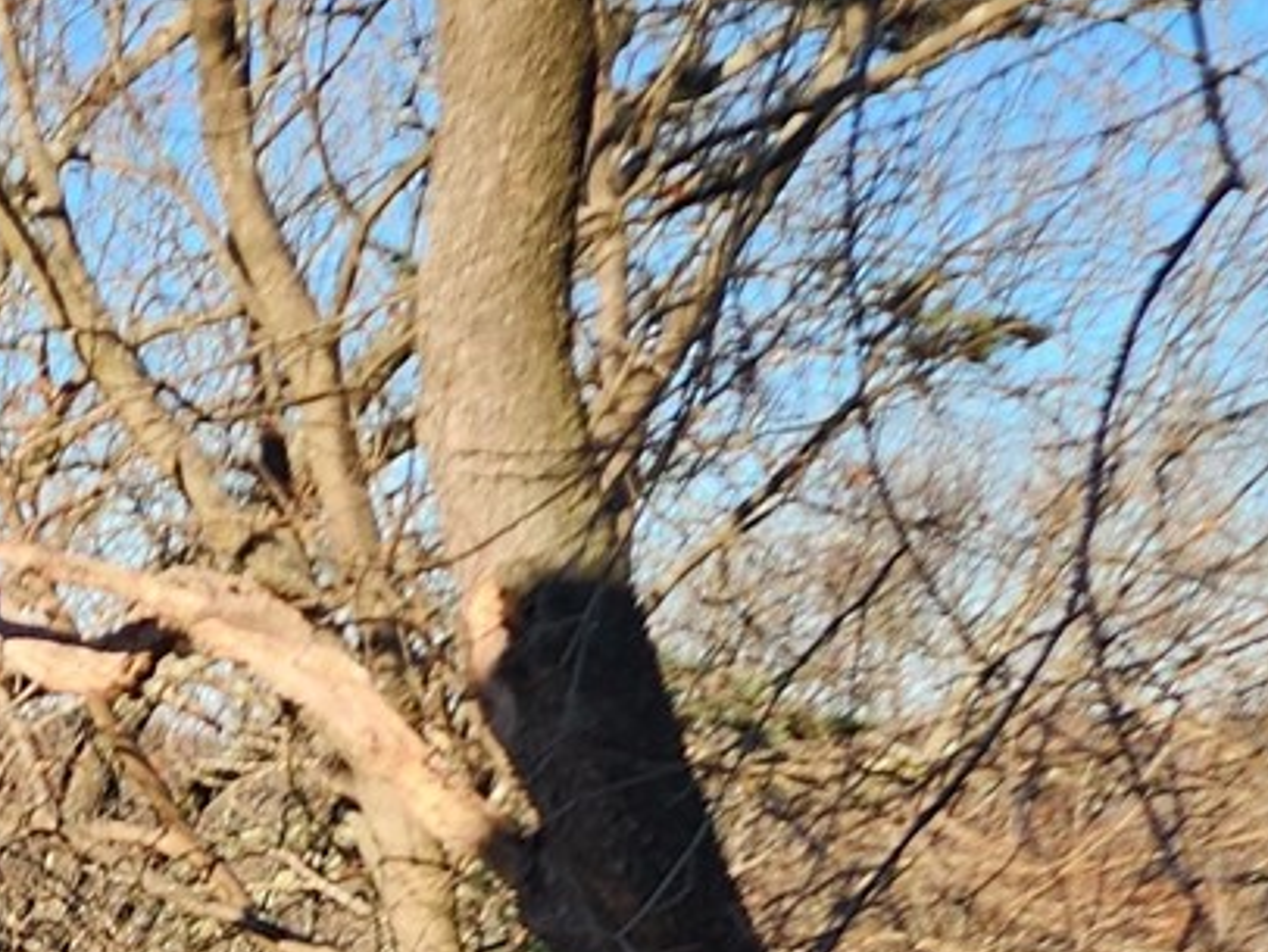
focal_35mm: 116
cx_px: -97
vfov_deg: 11.4
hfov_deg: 16.5
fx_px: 4252
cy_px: 1941
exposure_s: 1/466
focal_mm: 6.4
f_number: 1.8
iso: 12
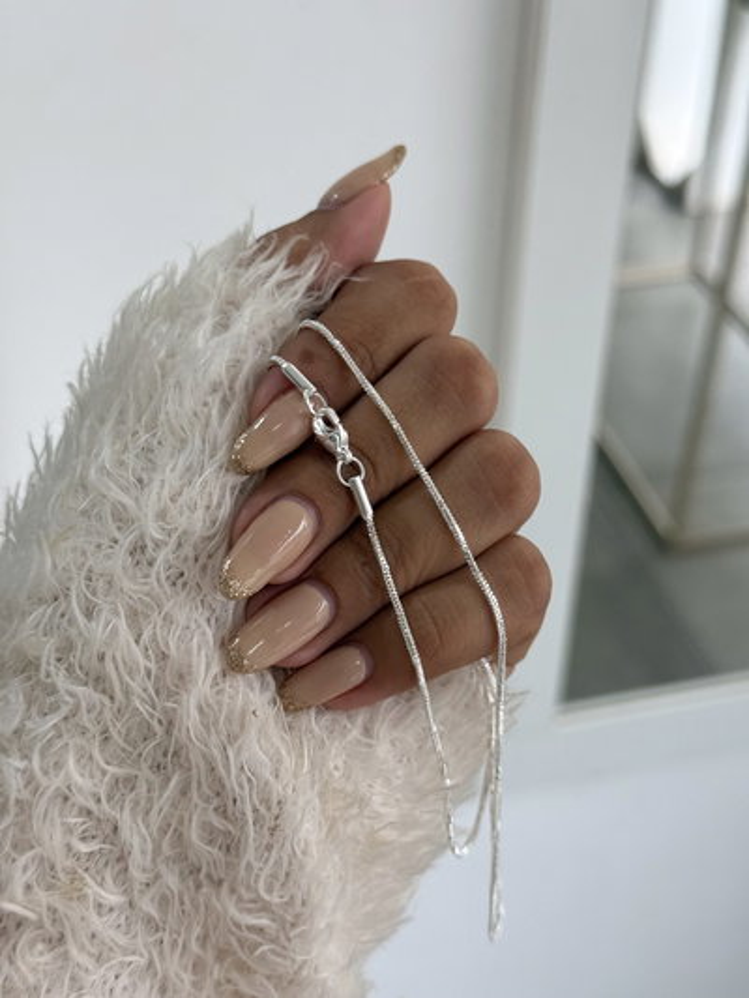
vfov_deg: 39.6
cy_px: 499
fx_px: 1384
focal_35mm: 48
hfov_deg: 30.3
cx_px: 374
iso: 64
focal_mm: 6.76
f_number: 1.78
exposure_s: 1/298
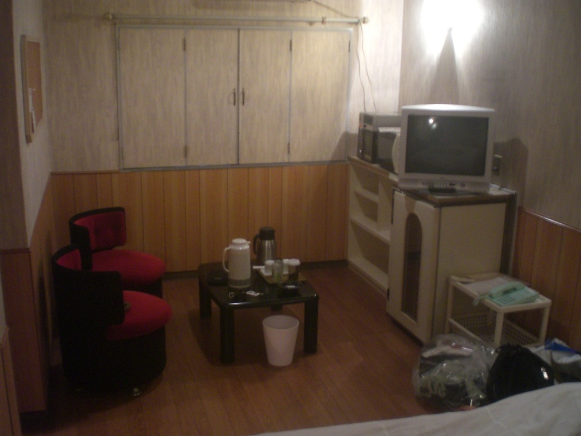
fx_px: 638
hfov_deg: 49.0
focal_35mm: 38
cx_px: 290
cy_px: 218
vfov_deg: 37.7
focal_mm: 6.3
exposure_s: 1/5
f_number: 3.1
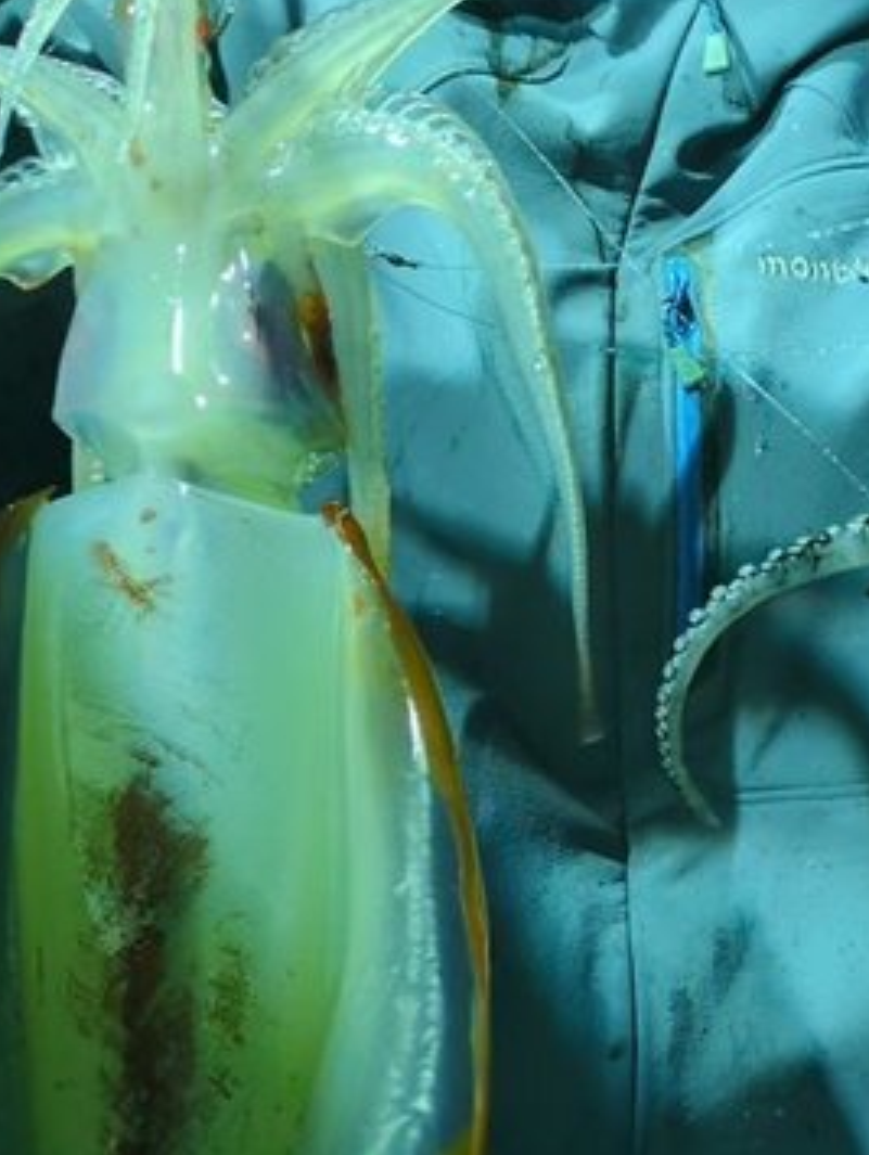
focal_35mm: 60
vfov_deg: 32.1
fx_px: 2005
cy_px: 643
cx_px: 573
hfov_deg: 24.4
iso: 82
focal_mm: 5.43
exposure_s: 1/120
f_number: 1.89
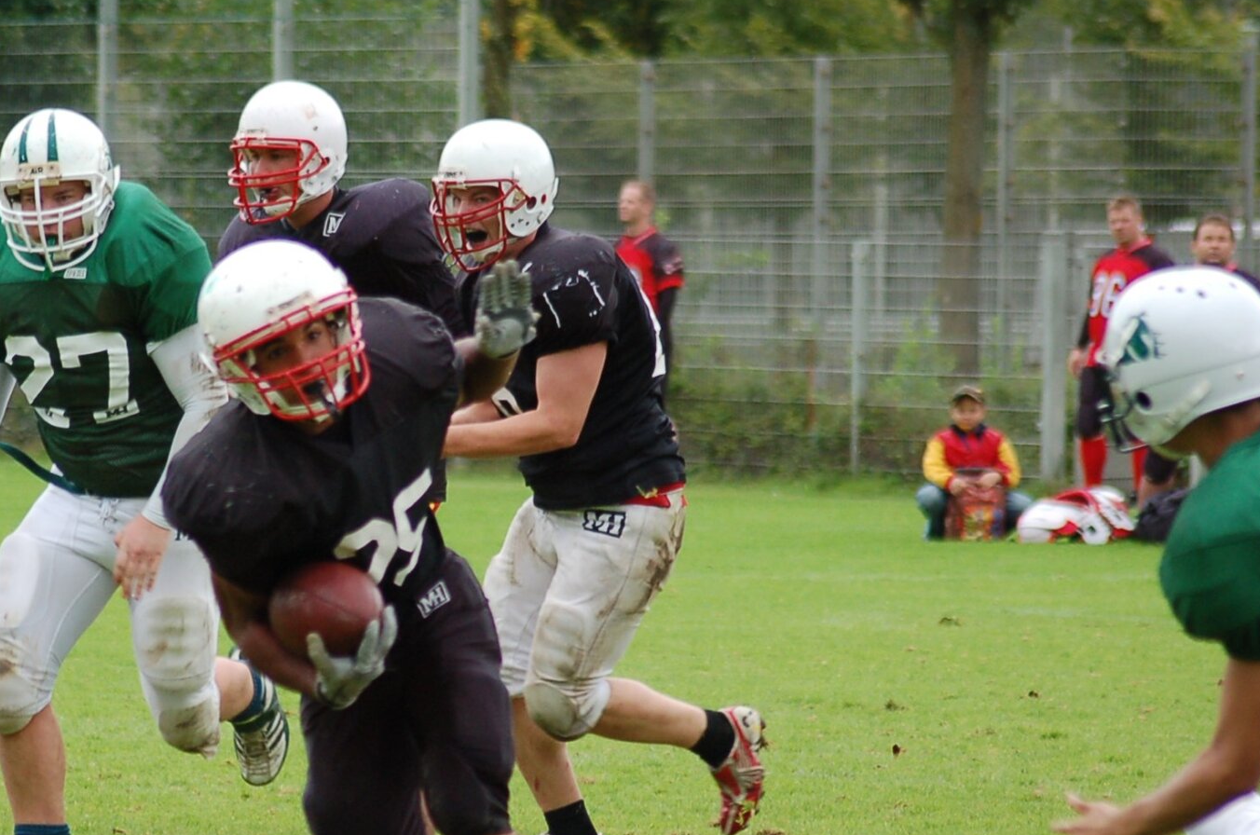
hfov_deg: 5.6
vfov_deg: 3.7
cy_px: 481
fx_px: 12786
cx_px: 413
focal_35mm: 366
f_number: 4.5
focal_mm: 150
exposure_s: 1/500
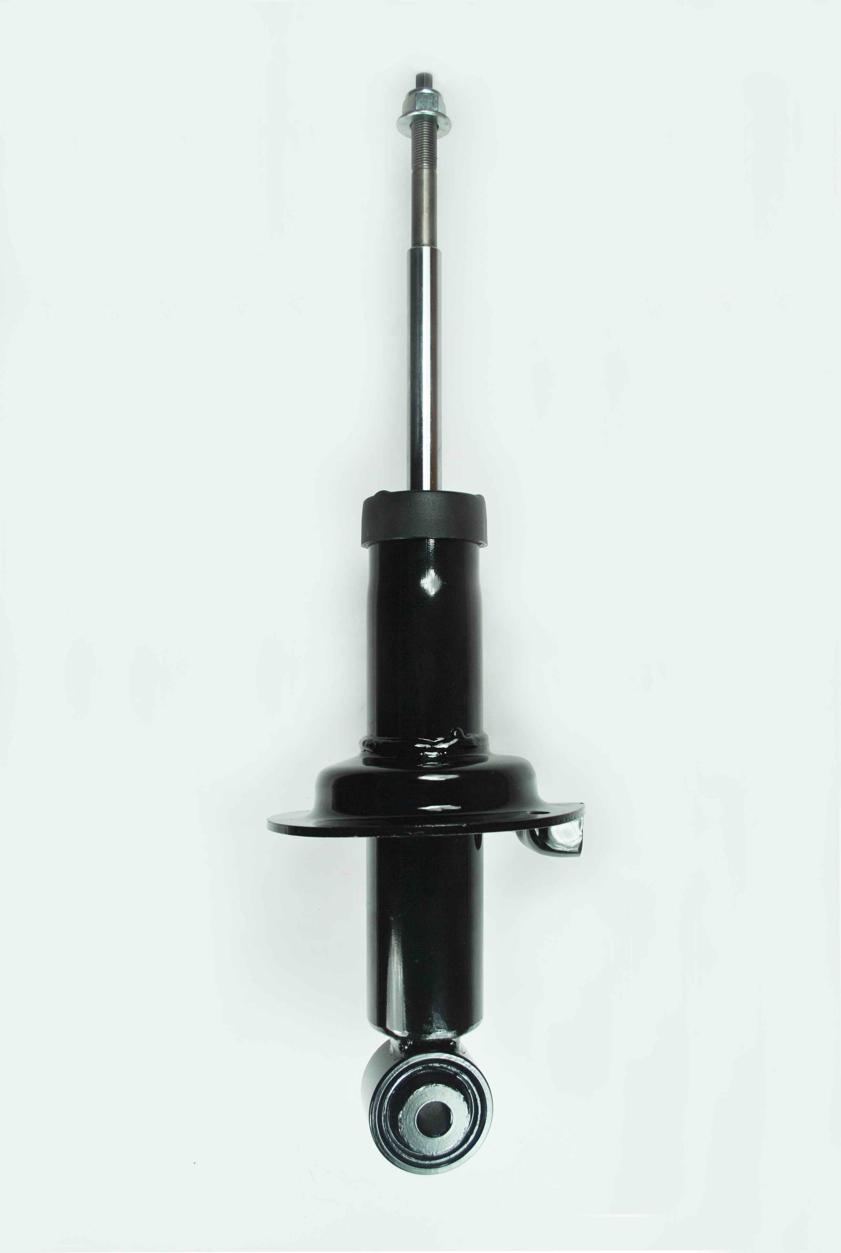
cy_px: 626
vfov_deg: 61.8
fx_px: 1046
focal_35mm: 30
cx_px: 420
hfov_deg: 43.8
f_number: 5.6
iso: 125
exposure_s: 1/125
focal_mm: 20
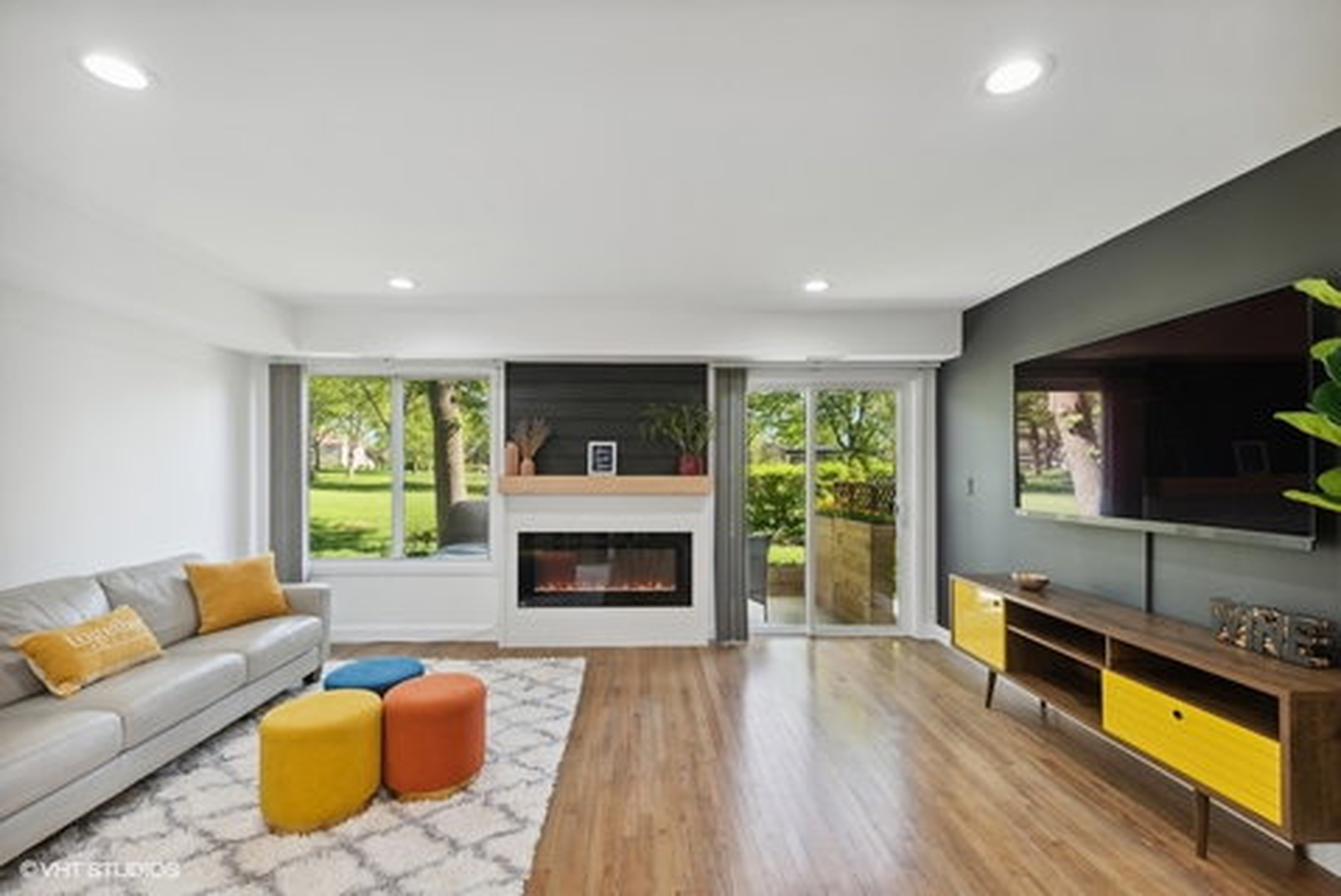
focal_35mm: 15
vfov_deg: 77.4
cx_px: 670
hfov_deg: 100.4
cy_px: 448
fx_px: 559
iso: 200
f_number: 9
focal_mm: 15
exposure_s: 1/40
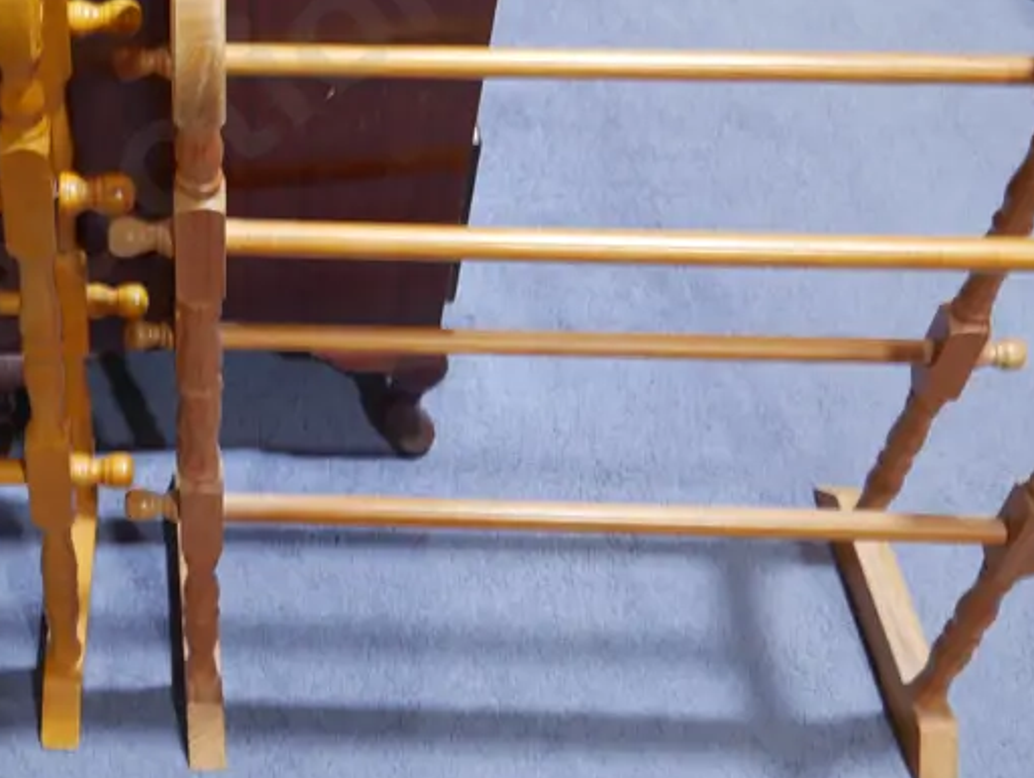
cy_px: 217
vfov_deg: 25.9
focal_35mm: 56
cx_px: 99
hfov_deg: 32.6
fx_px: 1674
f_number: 3.5
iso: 500
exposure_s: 1/60
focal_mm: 14
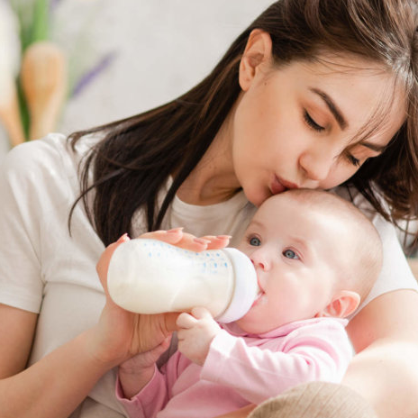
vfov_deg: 8.9
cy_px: 199
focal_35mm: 197
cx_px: 103
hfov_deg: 8.9
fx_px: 2691
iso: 160
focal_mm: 105
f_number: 3.2
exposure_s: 1/400
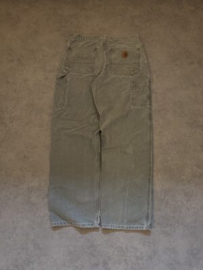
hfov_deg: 56.8
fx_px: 188
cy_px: 135
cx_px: 102
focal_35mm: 24
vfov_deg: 71.6
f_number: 1.78
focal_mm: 6.76
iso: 800
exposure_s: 1/25
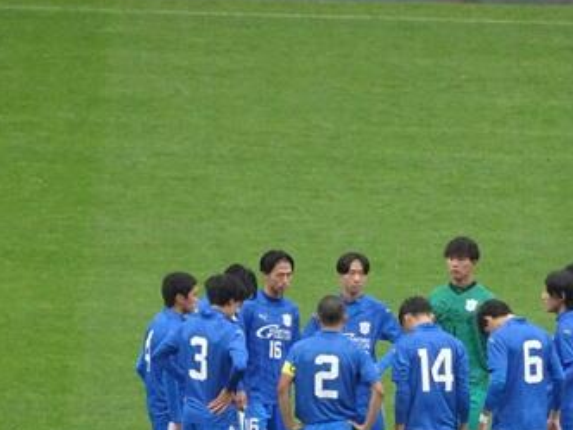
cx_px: 347
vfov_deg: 1.6
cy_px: 342
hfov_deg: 2.1
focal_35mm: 928
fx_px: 15361
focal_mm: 87.8
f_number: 6.3
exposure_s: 1/200
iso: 800
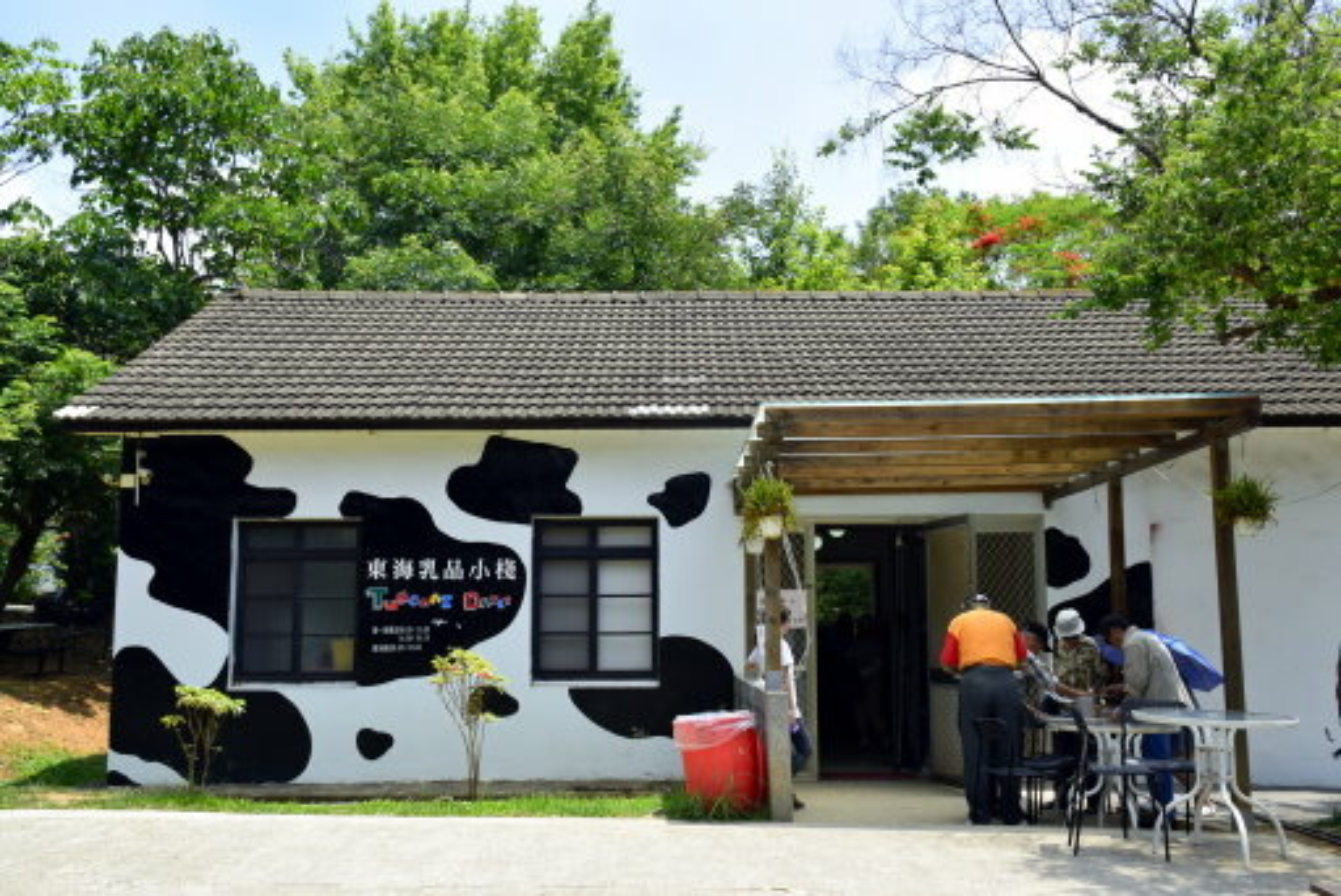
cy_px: 448
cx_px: 670
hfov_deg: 53.1
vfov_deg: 36.9
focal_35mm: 36
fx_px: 1342
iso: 100
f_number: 10
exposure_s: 1/100
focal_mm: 24
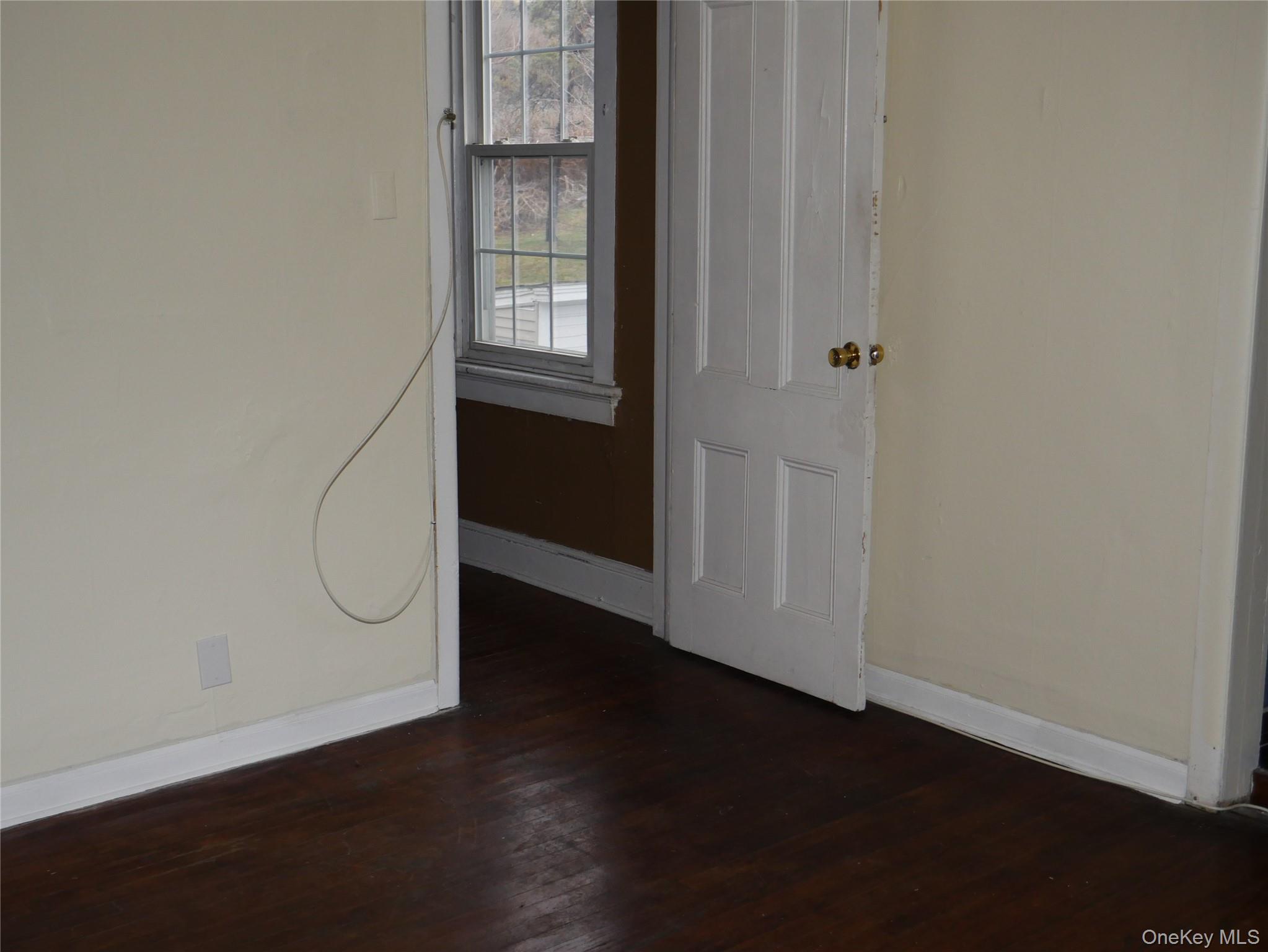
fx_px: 1612
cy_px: 476
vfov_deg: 32.9
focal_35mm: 44
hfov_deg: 42.9
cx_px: 634
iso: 800
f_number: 4.7
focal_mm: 22
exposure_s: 1/160
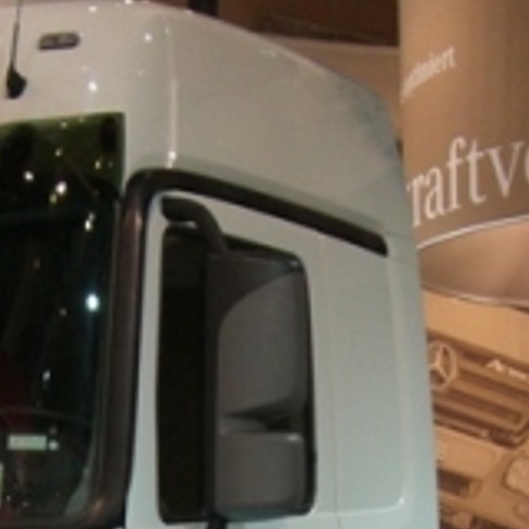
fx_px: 2230
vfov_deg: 13.1
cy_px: 650
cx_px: 165
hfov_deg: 13.5
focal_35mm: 129
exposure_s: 1/80
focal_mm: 6.2
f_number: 2.7
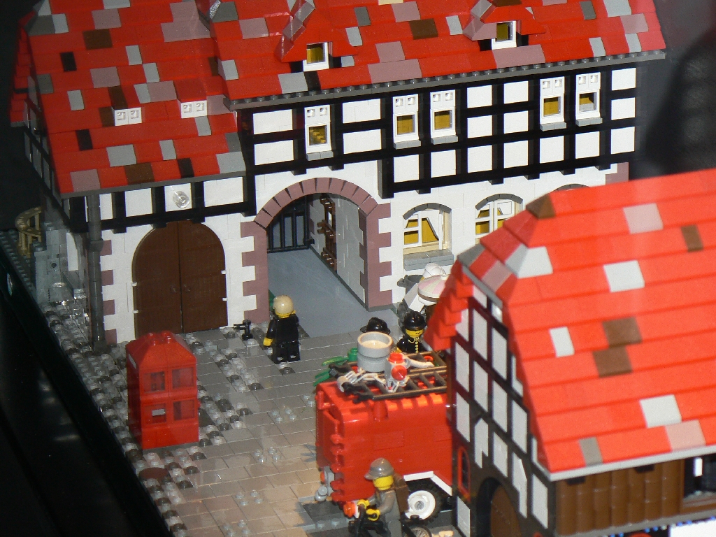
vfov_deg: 12.0
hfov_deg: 15.9
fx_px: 2565
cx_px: 358
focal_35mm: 124
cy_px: 268
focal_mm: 20.7
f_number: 3.2
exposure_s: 1/30
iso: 100
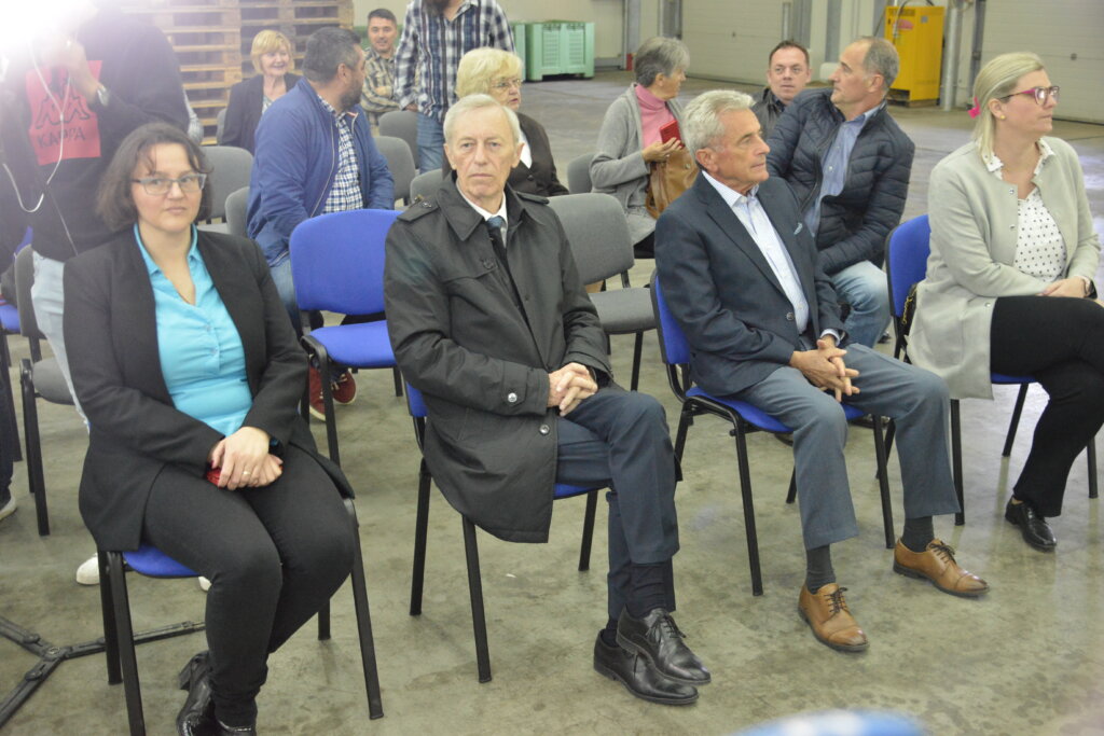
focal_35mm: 40
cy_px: 368
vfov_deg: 33.4
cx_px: 552
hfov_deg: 48.5
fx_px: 1227
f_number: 4
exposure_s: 1/50
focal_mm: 40
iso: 6400
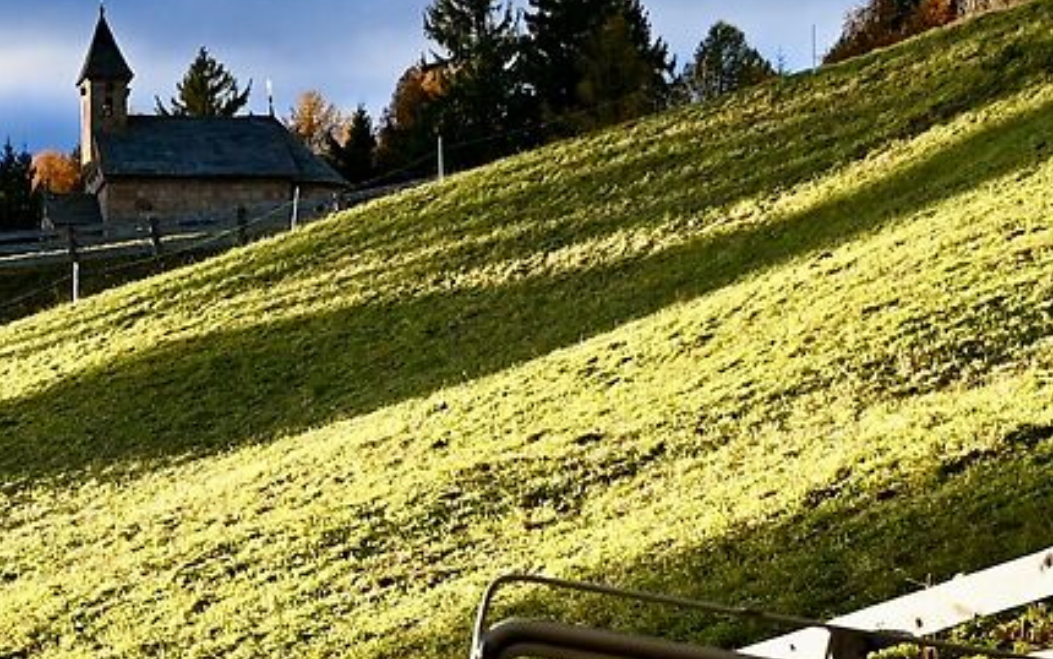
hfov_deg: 9.4
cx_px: -551
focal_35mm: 216
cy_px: 903
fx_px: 6200
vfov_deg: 6.0
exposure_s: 1/250
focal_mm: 38
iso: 200
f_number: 5.6
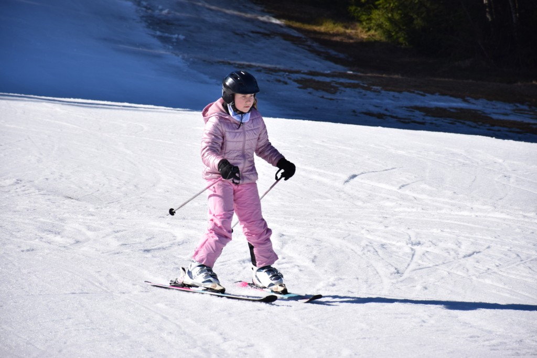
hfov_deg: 9.8
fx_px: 3133
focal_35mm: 210
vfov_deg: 6.5
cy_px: 179
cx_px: 268
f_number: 7.1
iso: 200
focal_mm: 140
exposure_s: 1/1000
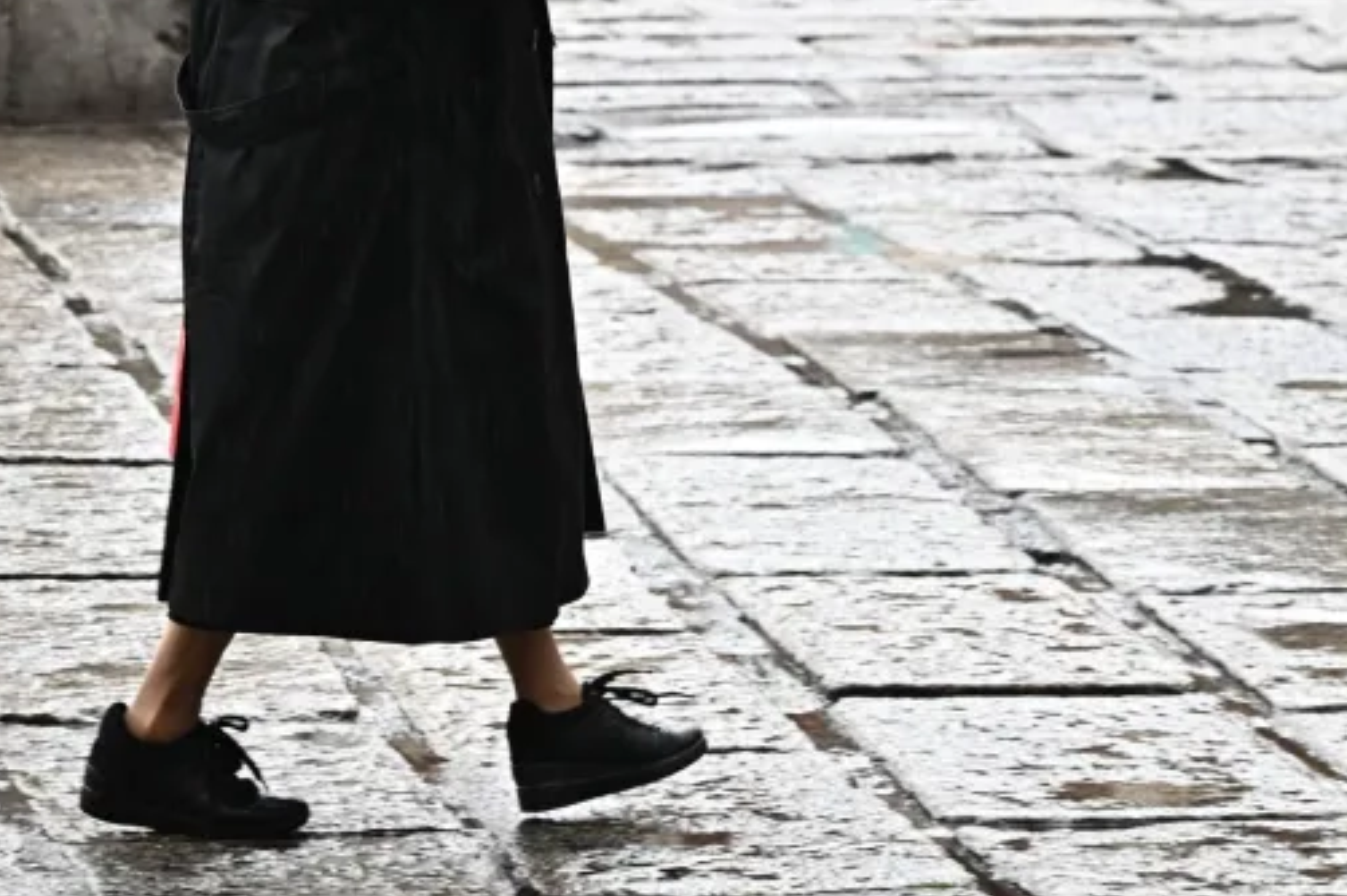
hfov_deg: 8.9
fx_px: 8675
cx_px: 223
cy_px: -24
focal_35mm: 232
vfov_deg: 5.9
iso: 280
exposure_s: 1/160
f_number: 5.6
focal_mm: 97
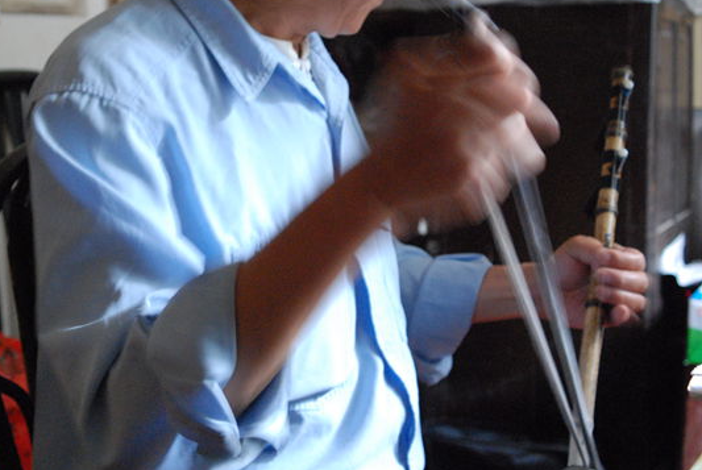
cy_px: 206
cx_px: 240
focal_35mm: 63
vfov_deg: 21.6
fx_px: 1230
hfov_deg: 31.6
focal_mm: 28
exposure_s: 1/13
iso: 1600
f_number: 3.5
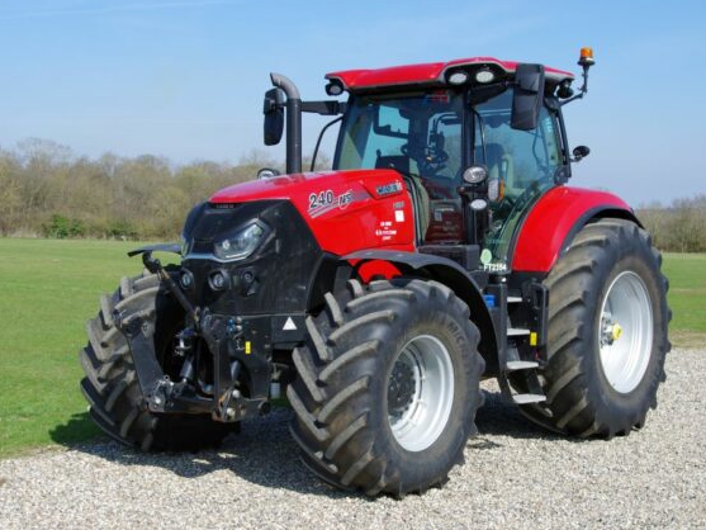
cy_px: 264
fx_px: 1113
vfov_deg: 26.8
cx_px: 366
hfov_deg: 35.2
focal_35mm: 55
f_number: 7.1
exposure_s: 1/200
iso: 100
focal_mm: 33
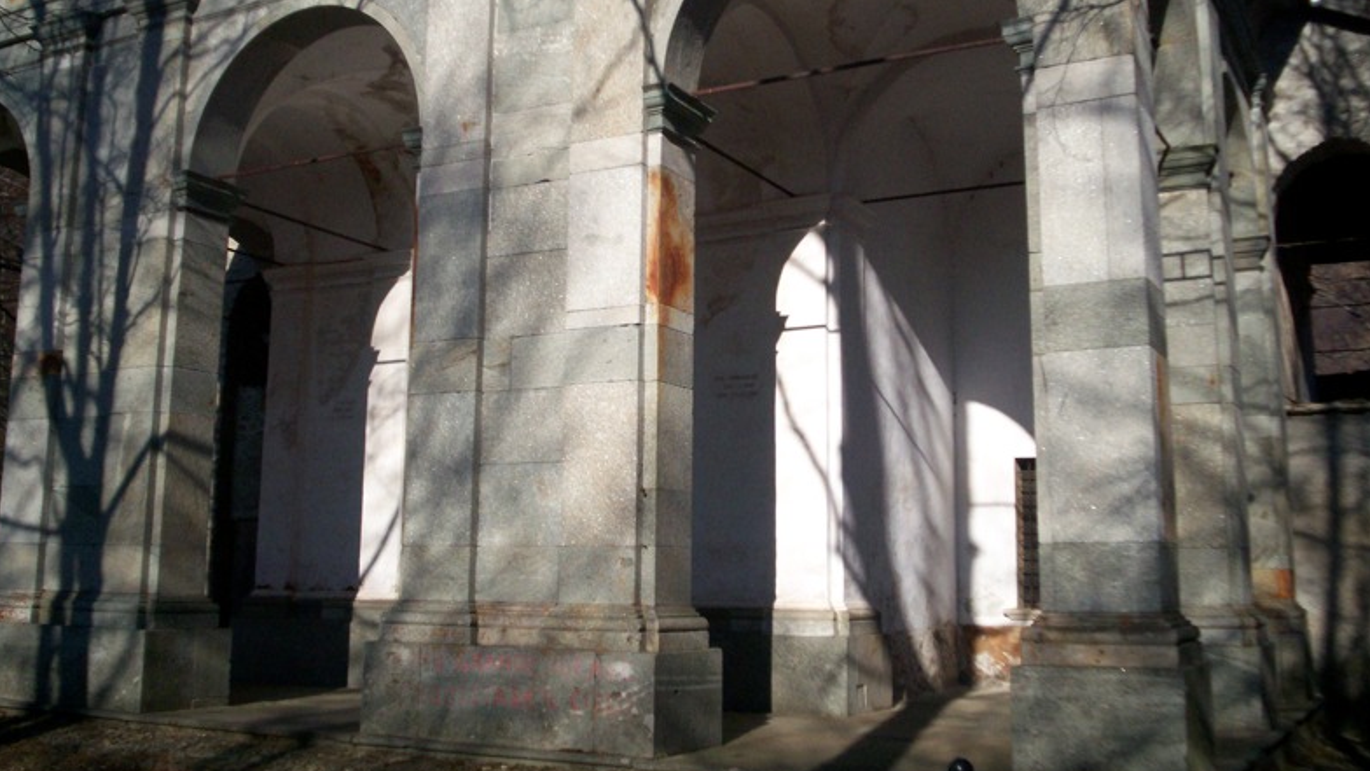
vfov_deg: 29.7
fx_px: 1453
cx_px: 682
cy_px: 339
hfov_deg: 50.5
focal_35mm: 40
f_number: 4.5
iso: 100
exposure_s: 1/850
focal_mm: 5.9
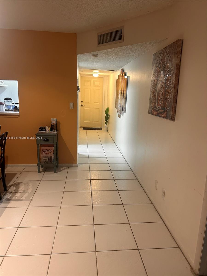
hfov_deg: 53.1
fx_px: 207
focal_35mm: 26
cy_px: 138
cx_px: 104
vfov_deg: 67.3
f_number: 1.5
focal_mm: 5.7
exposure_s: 1/60
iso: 160
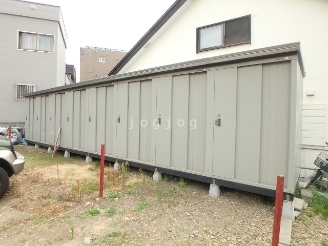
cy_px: 123
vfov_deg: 63.4
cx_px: 164
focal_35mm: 21
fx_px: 199
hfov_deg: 79.0
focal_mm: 3.7
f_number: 3.5
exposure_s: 1/400
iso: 125
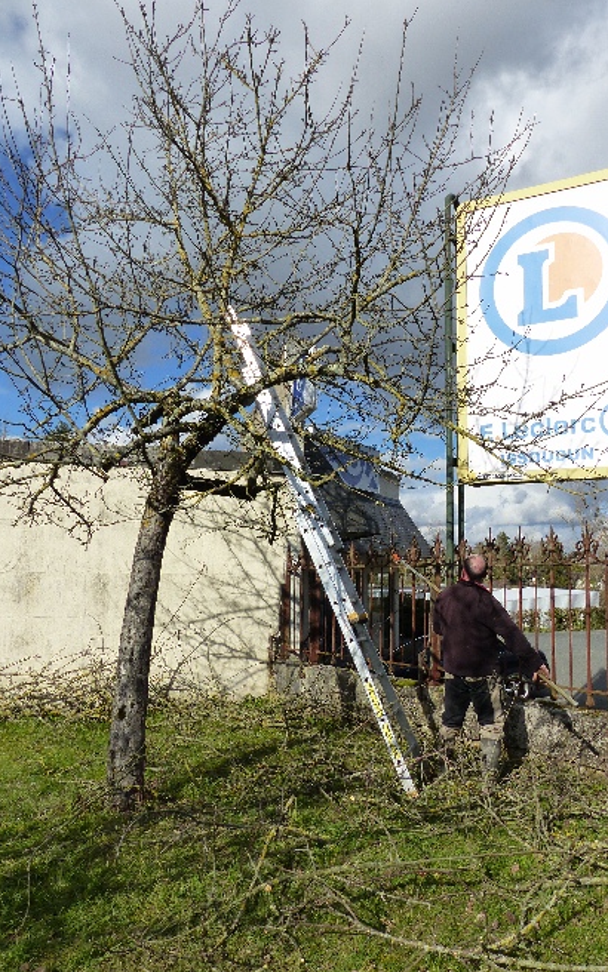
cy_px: 486
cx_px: 369
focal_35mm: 27
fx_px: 716
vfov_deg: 68.4
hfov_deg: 45.7
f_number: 4
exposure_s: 1/1600
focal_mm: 4.5
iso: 160
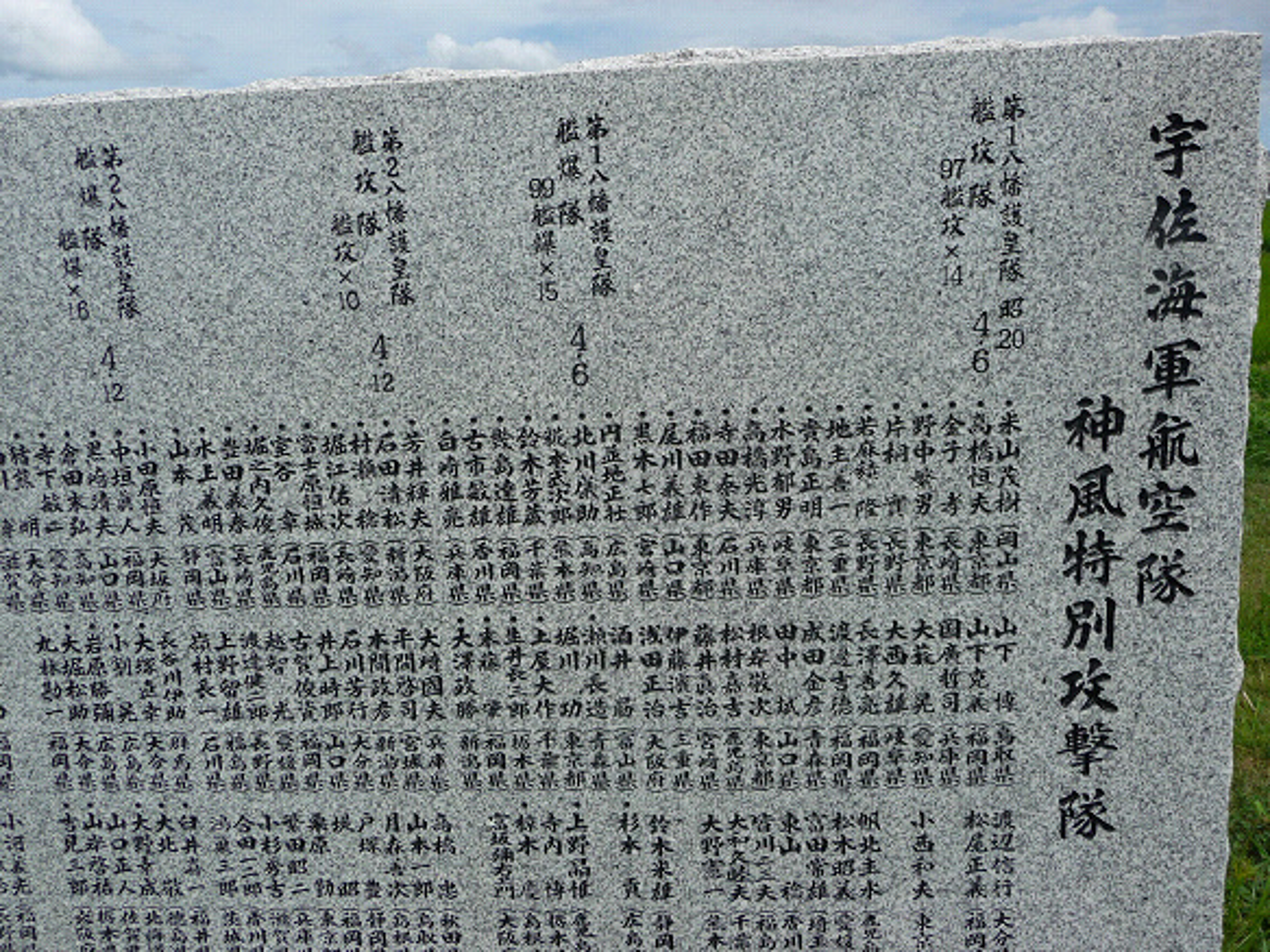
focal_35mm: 30
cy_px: 476
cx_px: 635
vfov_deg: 46.8
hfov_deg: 60.0
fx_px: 1100
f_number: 8
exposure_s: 1/320
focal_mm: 5
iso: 100
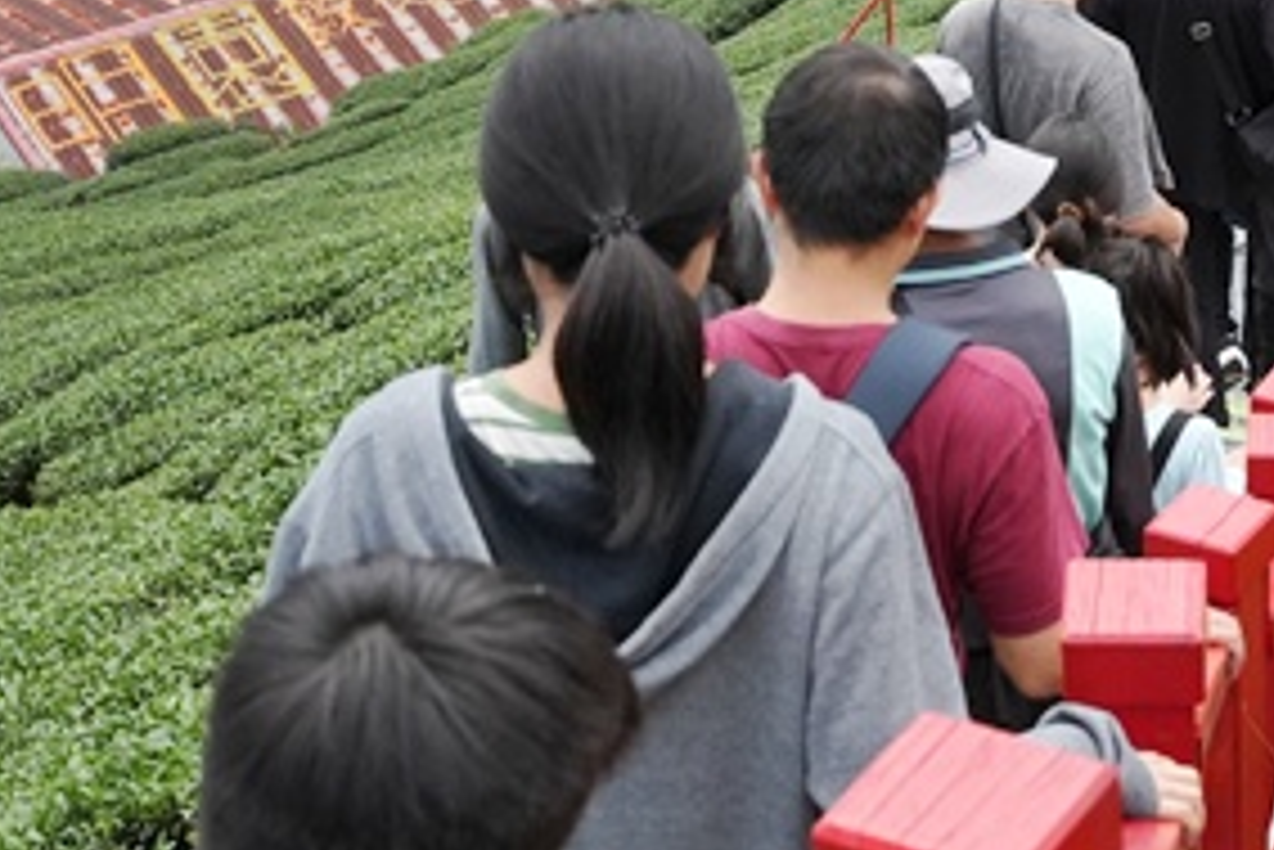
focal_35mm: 154
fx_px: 5446
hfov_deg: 13.3
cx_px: 923
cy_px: -200
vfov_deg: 8.8
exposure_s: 1/2000
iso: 2500
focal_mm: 42.5
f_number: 8
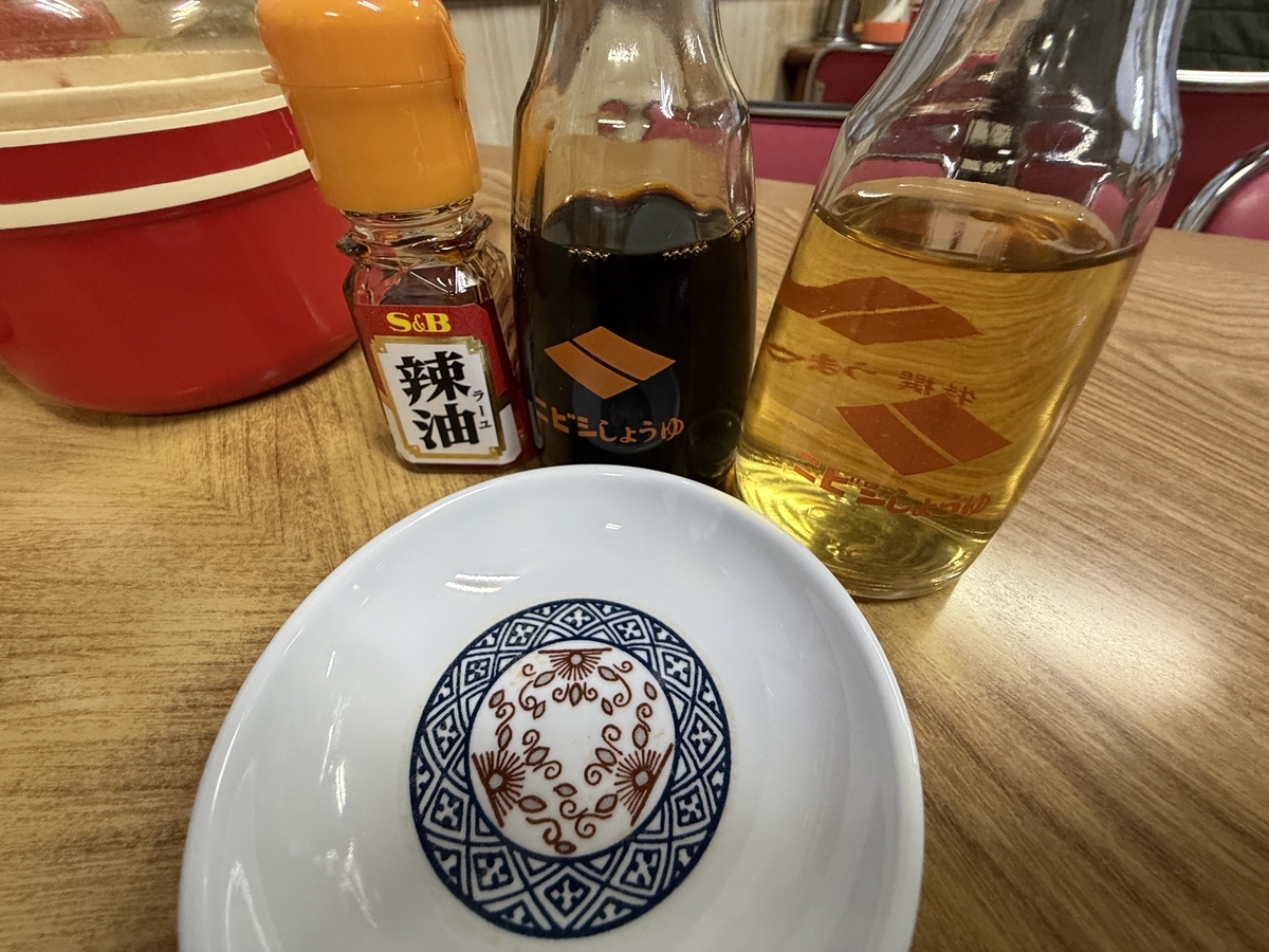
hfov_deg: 102.1
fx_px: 513
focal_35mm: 14
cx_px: 634
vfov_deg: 85.7
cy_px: 476
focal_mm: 2.22
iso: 320
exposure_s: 1/60
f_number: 2.2
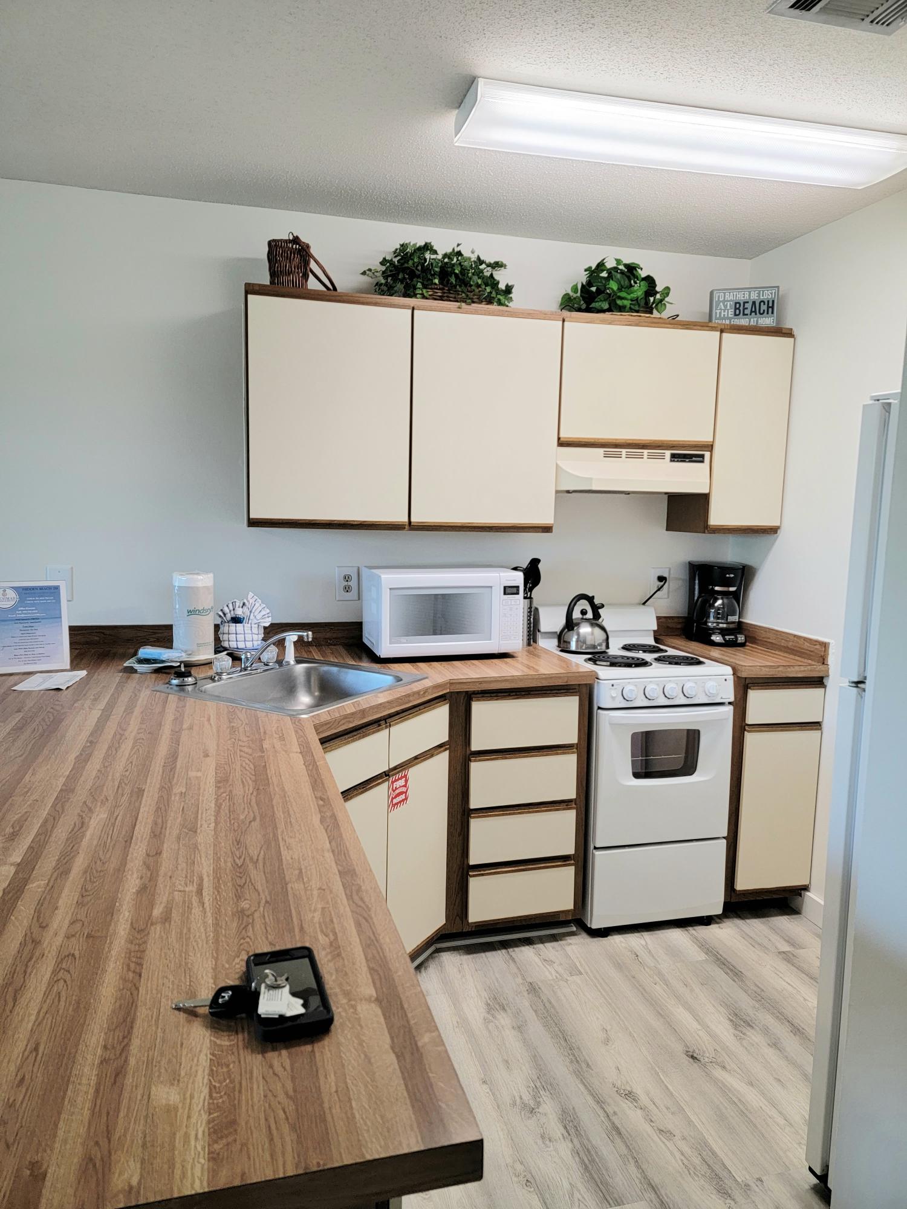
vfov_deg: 71.6
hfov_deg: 56.8
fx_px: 838
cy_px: 604
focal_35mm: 24
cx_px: 454
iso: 200
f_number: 1.8
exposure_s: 1/119
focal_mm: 6.7
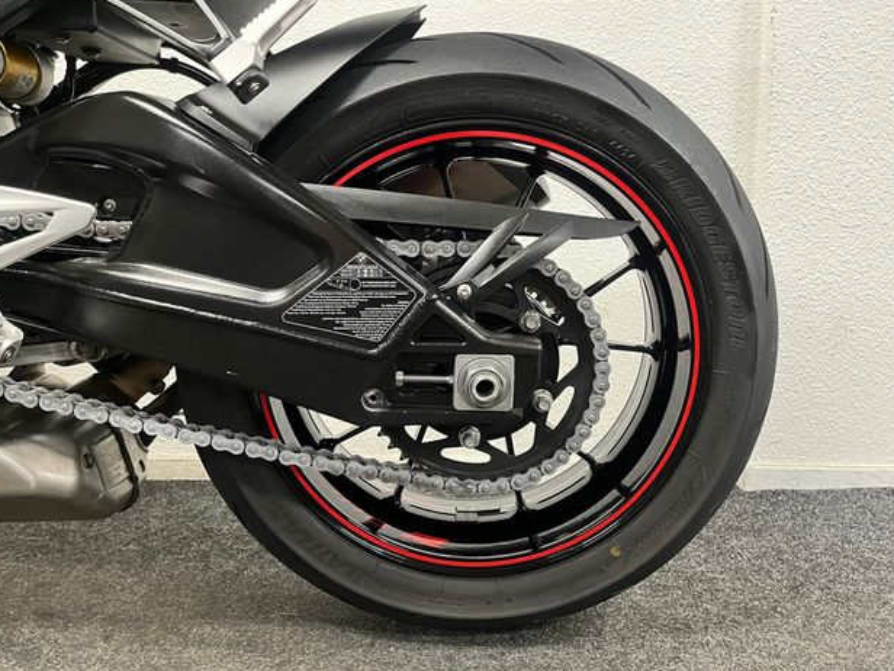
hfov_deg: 65.3
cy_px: 338
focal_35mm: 27
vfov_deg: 51.4
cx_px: 446
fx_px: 697
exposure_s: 1/50
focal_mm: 5.1
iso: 500
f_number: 1.6
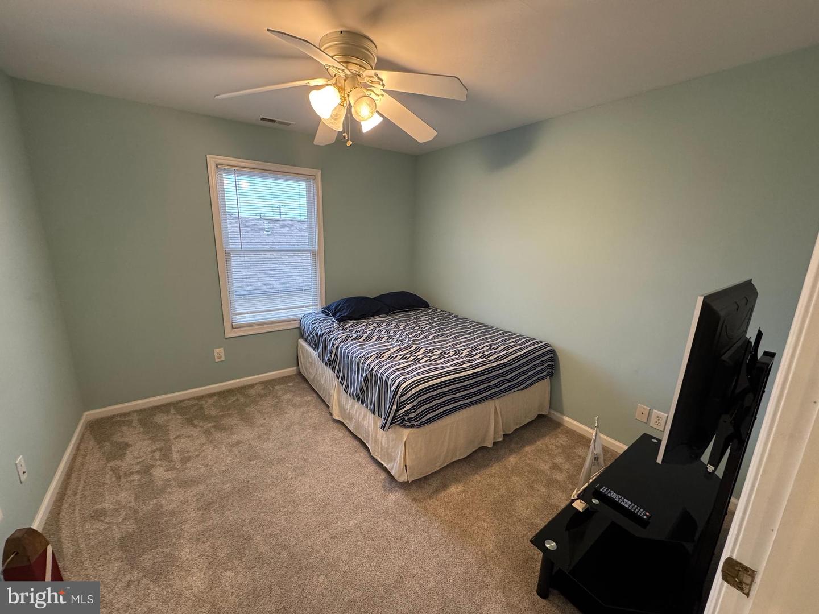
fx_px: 331
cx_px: 410
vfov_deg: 85.7
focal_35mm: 14
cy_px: 307
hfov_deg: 102.1
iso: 250
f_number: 2.2
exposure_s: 1/60
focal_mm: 2.22
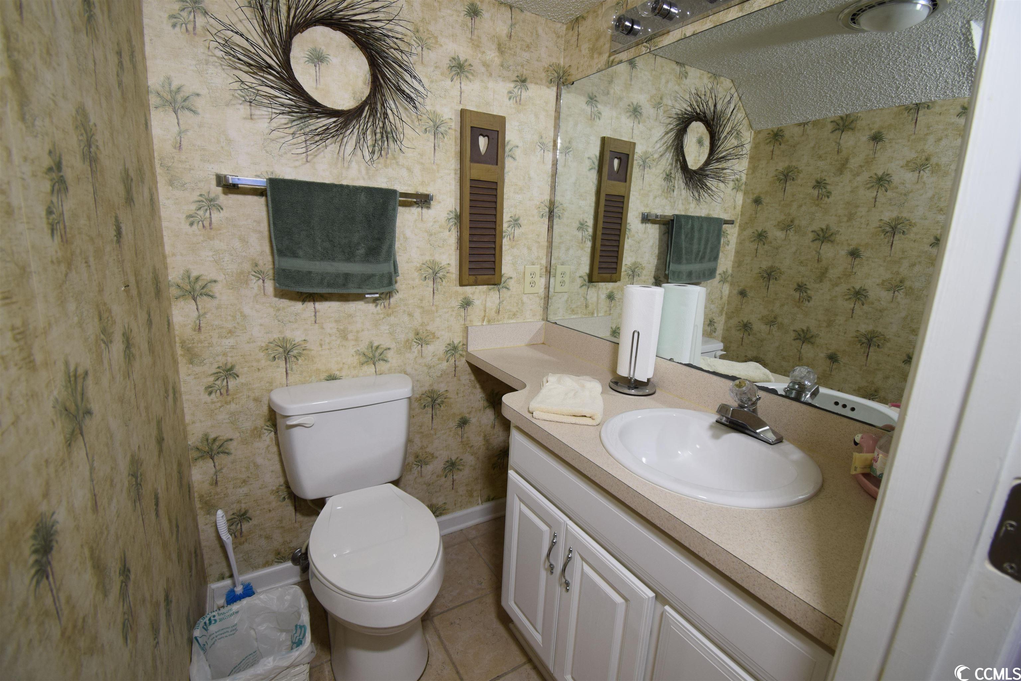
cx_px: 510
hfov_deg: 100.4
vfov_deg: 77.3
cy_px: 340
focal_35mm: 15
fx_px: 425
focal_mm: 10
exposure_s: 1/160
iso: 400
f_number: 6.3
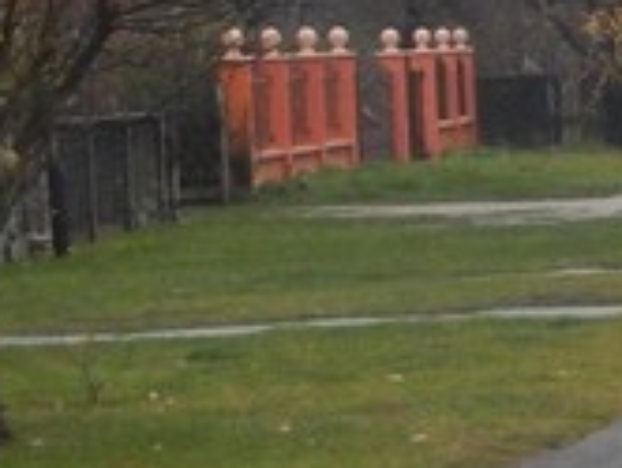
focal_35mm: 357
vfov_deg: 4.2
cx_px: 970
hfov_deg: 5.5
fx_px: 6424
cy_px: 22
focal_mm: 10.4
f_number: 4.6
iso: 360
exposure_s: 1/30
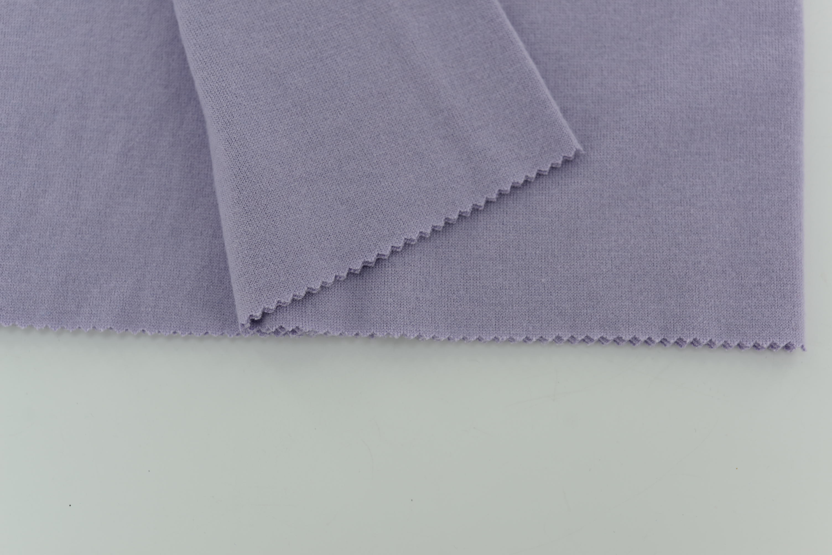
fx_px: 1156
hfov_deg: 39.6
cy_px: 278
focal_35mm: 50
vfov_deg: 27.0
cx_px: 416
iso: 100
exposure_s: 1/200
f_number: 3.5
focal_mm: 50
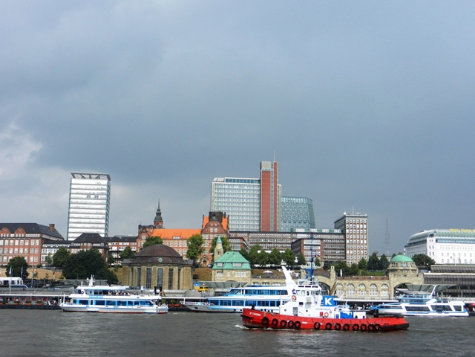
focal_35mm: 45
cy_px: 178
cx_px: 238
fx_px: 617
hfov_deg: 42.1
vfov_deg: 32.2
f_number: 4.2
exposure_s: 1/1600
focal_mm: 8.2
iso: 160
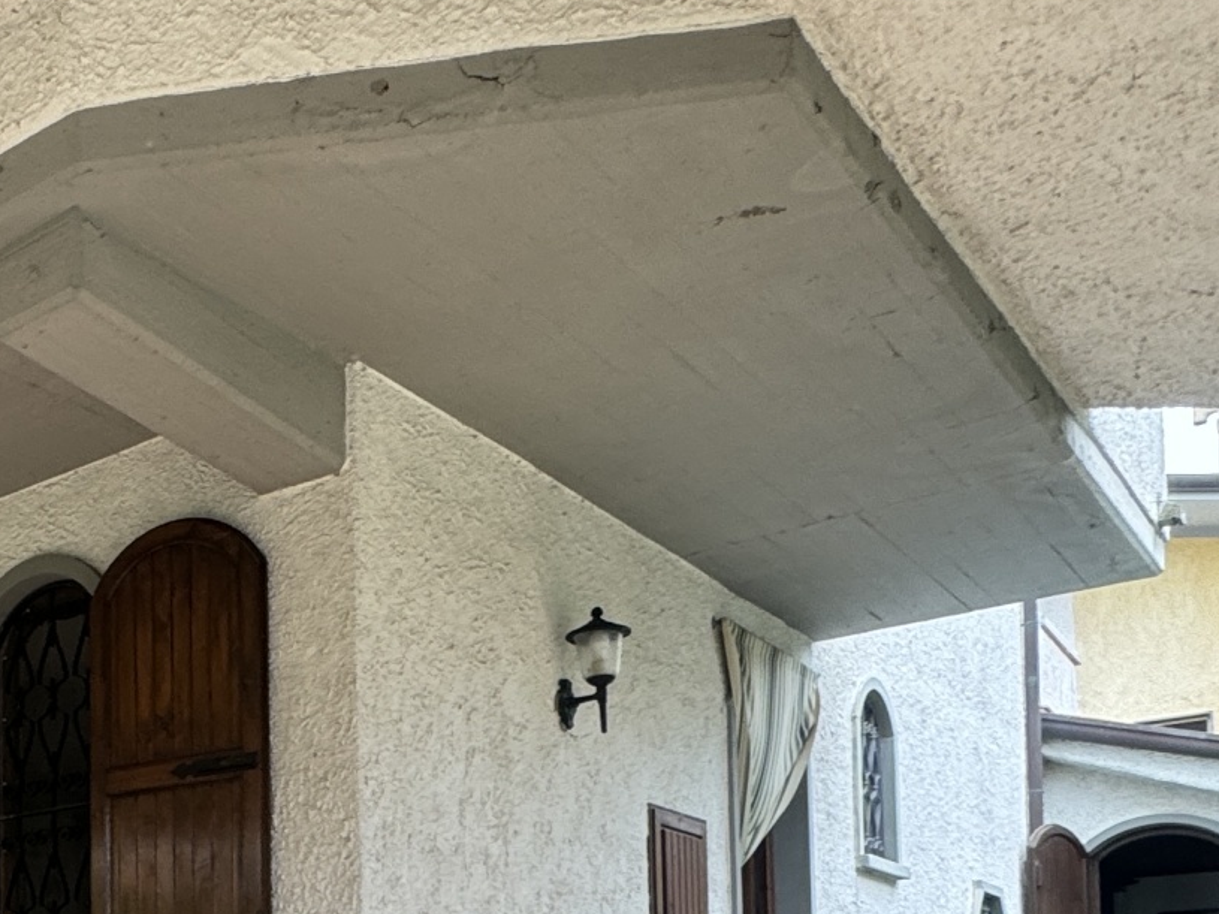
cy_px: 1031
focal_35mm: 44
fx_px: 1549
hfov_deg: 36.9
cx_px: -87
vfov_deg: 29.3
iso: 100
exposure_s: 1/99
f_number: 2.2
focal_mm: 2.22
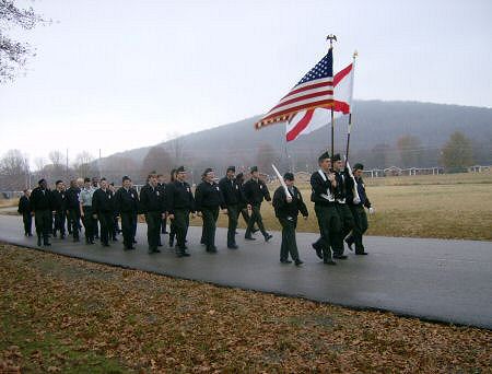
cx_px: 246
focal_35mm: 36
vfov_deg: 40.0
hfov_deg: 51.1
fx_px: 514
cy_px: 187
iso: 100
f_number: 2.8
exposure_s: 1/141
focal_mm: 6
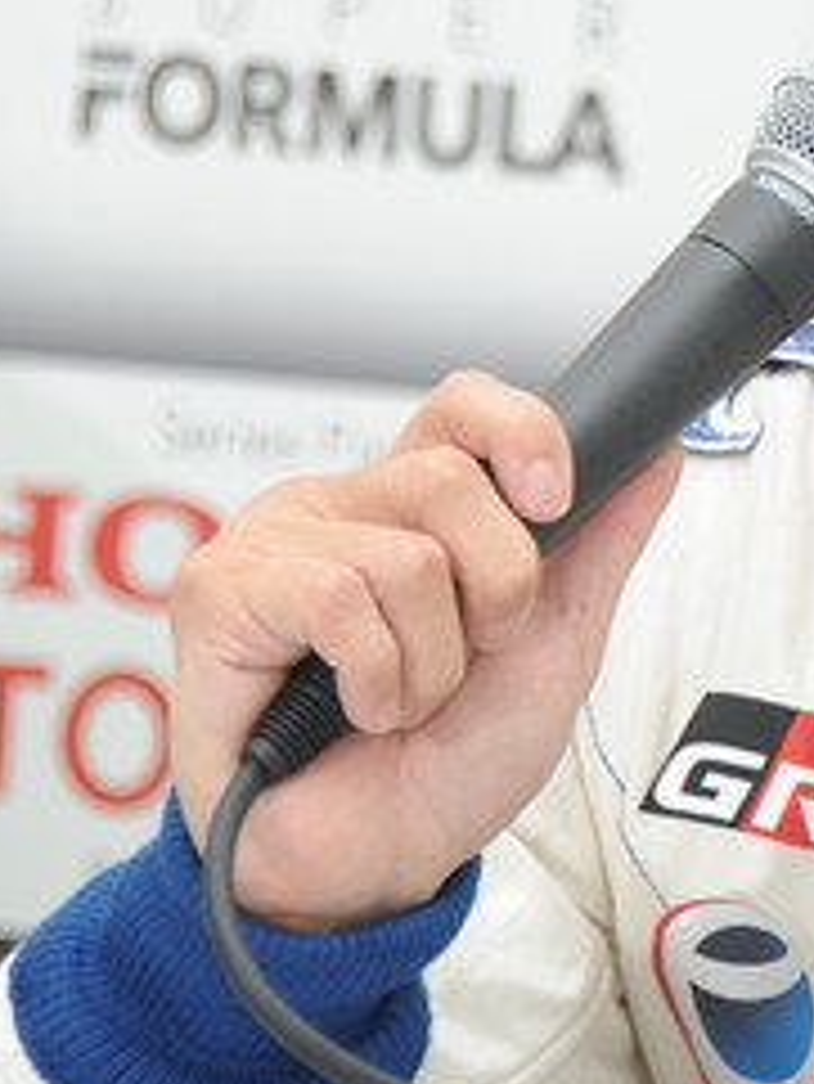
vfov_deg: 4.6
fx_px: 13470
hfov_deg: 3.5
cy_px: 202
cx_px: 1079
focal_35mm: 430
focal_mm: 150
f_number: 5.6
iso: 800
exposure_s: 1/125
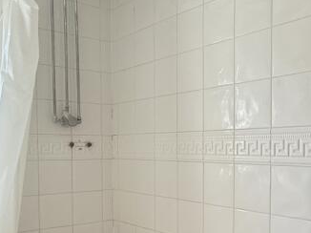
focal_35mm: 44
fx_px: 395
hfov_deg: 42.7
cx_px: 191
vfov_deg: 32.4
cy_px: 166
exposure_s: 1/100
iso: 100
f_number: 2.2
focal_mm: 2.22
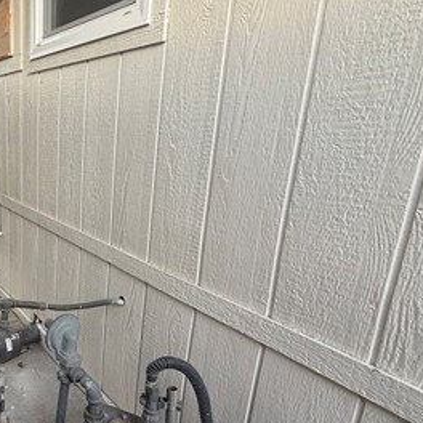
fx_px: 415
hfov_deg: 43.9
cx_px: -22
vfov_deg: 54.0
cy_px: 229
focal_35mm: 30
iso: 64
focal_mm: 2.22
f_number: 2.2
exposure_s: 1/99
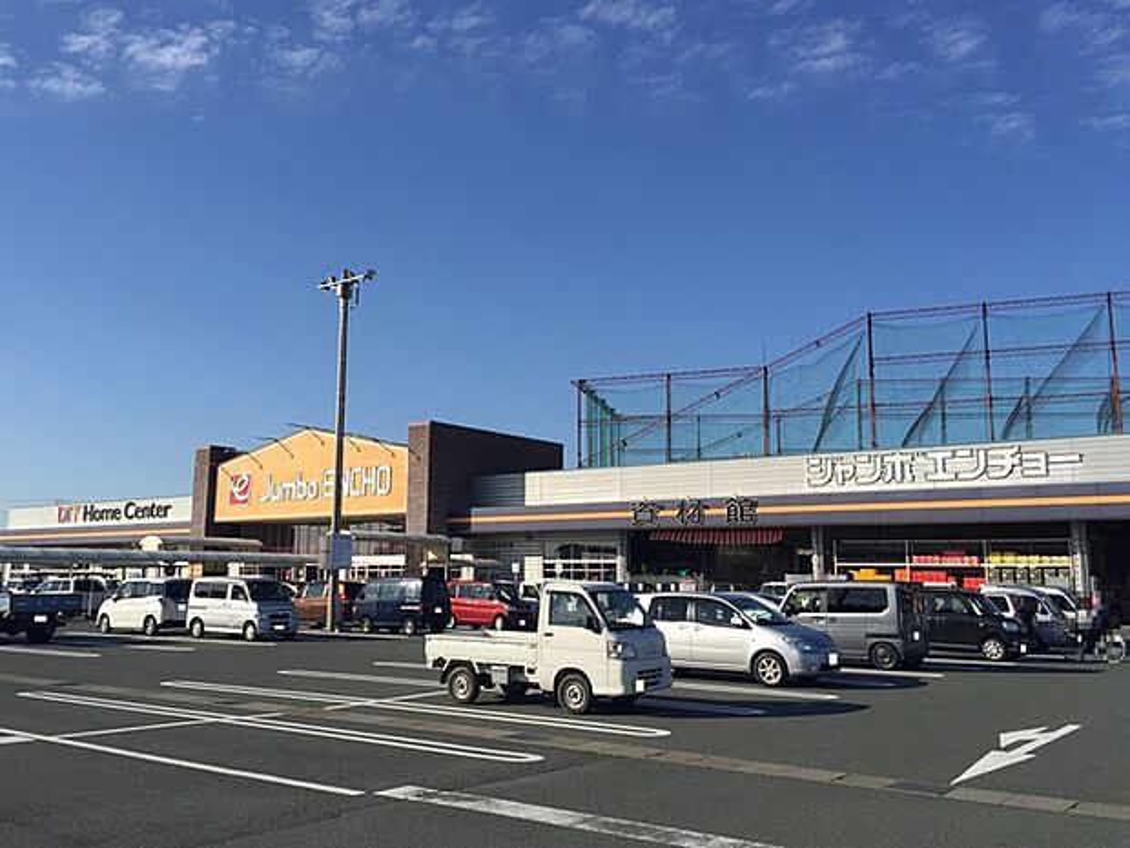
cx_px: 565
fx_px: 947
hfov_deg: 61.7
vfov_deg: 48.2
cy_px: 424
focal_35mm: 29
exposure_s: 1/2825
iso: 32
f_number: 2.2
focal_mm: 4.15
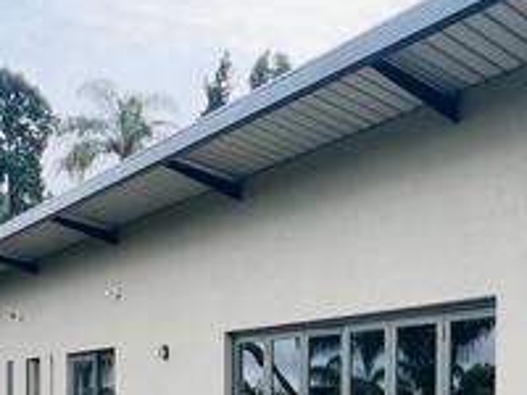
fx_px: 792
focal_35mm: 52
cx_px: 527
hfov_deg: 33.7
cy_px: 437
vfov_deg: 25.9
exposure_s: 1/234
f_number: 1.8
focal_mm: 1.57
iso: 32
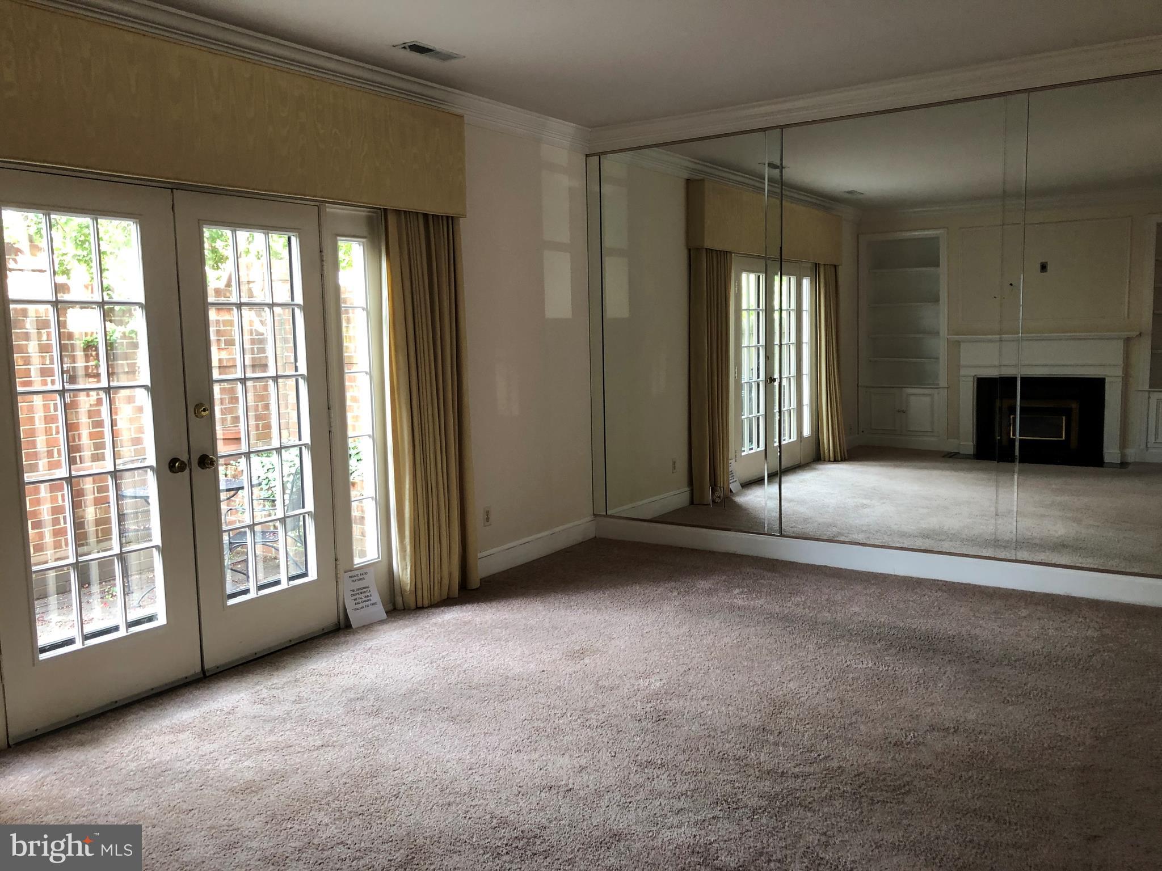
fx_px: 940
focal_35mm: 28
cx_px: 581
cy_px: 436
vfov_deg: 49.7
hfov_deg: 63.4
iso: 40
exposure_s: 1/20
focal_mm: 3.99
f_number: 1.8
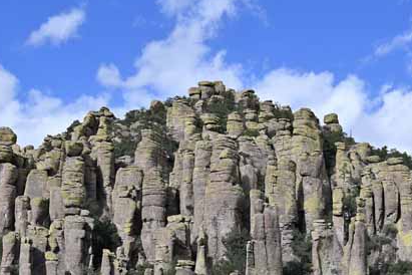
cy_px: 225
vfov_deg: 18.7
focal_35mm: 72
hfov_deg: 28.1
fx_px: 824
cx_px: 194
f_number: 5
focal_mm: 37
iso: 100
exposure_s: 1/1000
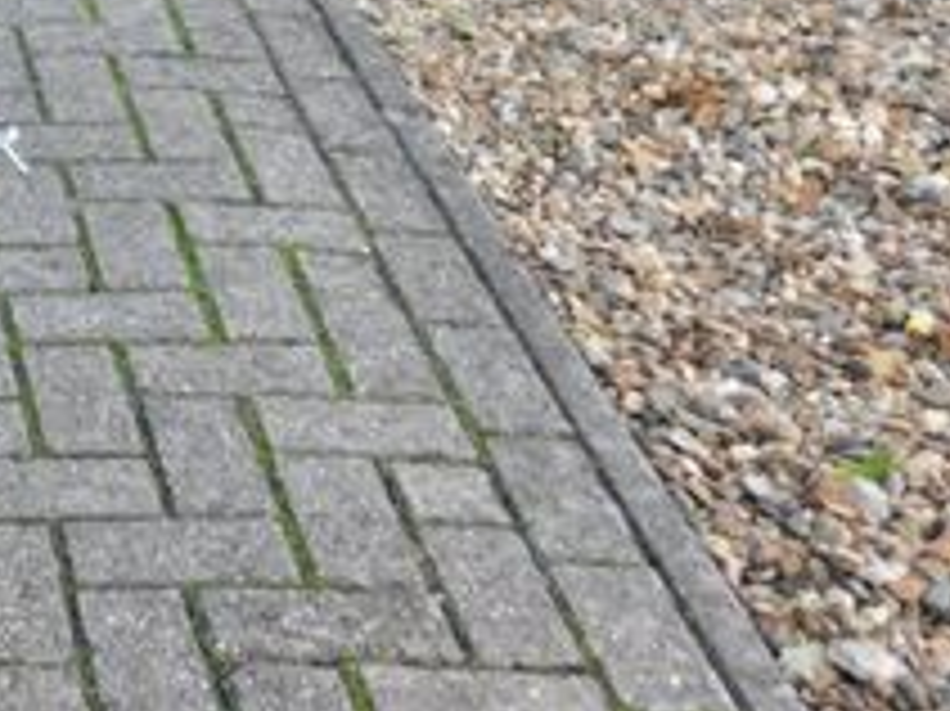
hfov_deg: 19.0
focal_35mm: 91
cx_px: -464
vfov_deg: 15.8
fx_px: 2496
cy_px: -72
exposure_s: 1/125
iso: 125
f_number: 3.2
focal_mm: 5.3
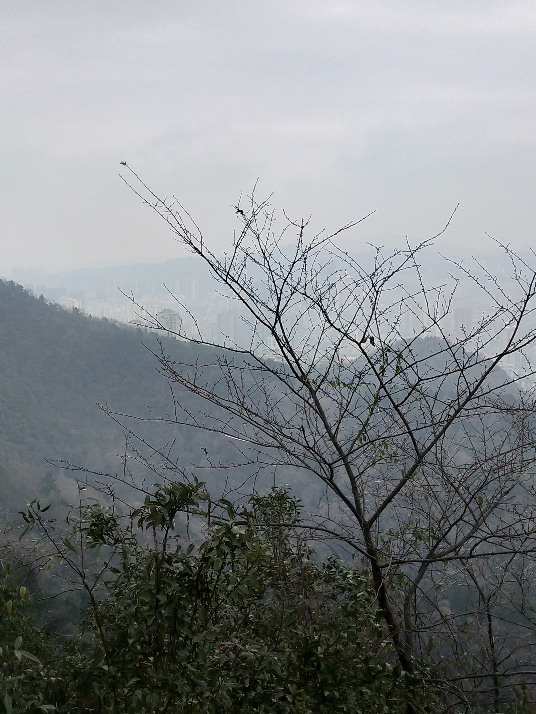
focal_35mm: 53
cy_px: 303
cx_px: 152
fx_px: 1094
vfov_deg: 36.1
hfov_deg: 27.3
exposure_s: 1/999
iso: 50
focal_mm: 3.95
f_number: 1.8
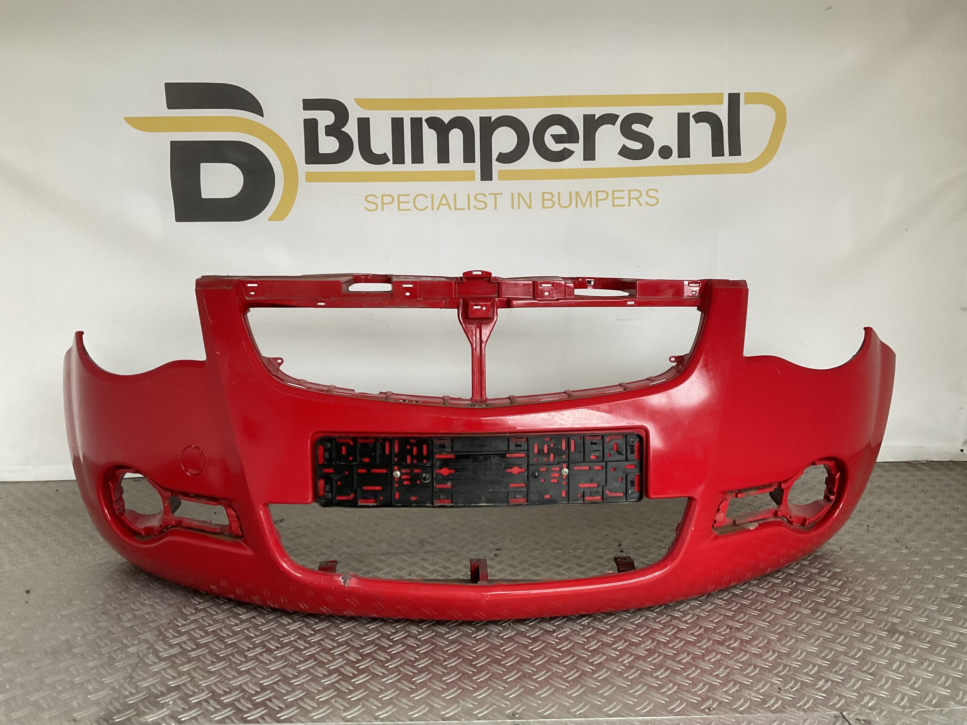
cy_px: 362
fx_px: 810
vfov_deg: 48.2
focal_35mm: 29
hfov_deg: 61.7
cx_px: 484
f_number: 1.8
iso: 100
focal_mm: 3
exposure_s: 1/50
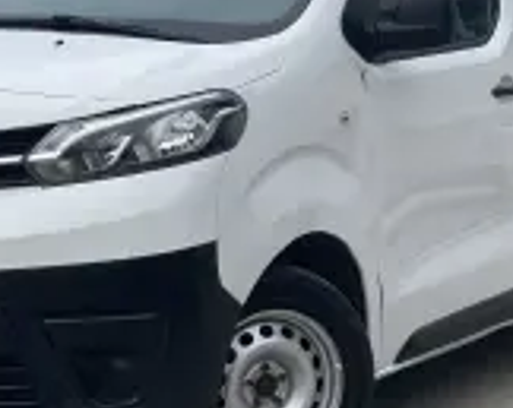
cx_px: 222
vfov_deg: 13.6
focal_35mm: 113
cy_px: 104
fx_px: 1713
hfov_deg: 17.0
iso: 32
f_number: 2
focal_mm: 6
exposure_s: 1/1497
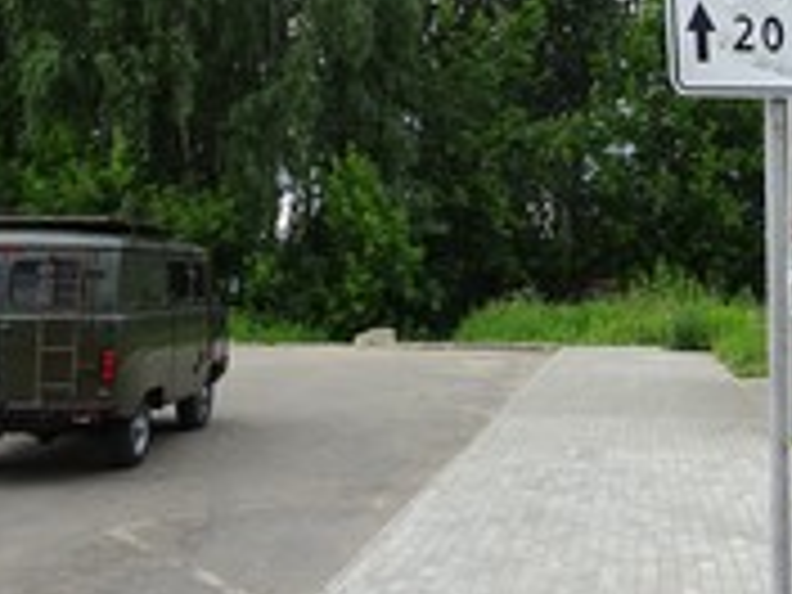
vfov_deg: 29.5
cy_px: 202
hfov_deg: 38.1
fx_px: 1121
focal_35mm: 49
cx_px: 580
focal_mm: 4.1
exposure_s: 1/160
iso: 80
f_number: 3.5
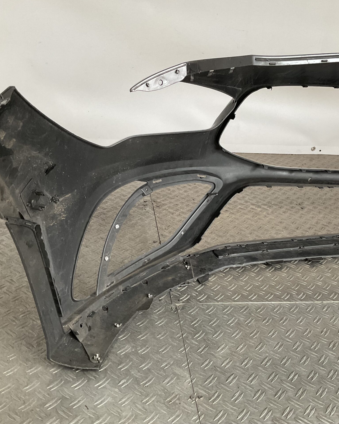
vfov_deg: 47.9
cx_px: 198
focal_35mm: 38
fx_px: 476
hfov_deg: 39.0
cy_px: 212
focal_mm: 3
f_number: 1.8
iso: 125
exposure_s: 1/50
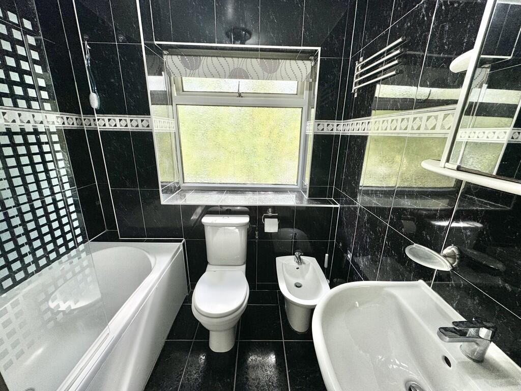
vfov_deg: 85.7
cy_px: 196
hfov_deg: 102.1
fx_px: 211
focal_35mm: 14
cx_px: 260
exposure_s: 1/100
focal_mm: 2.22
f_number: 2.2
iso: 100
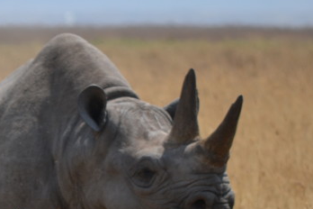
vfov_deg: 2.0
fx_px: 5990
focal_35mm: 689
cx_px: 49
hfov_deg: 3.0
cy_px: 143
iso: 125
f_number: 5.6
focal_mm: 200
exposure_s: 1/500
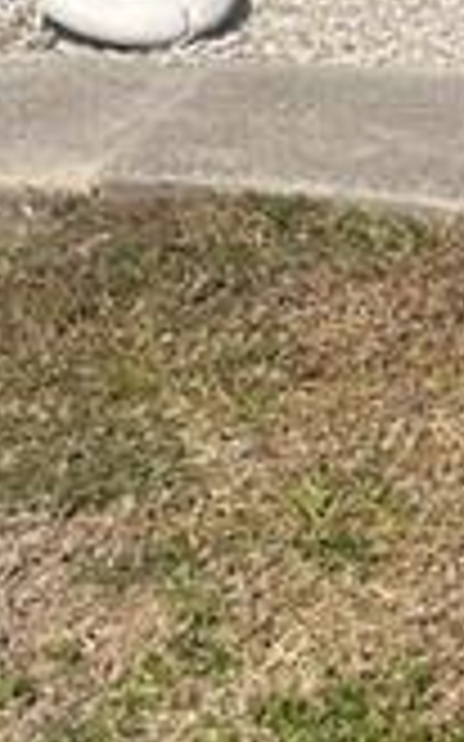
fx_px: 2491
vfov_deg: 15.5
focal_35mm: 123
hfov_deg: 9.9
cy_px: -400
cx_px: -437
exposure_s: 1/5376
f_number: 1.6
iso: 32
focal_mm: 5.1
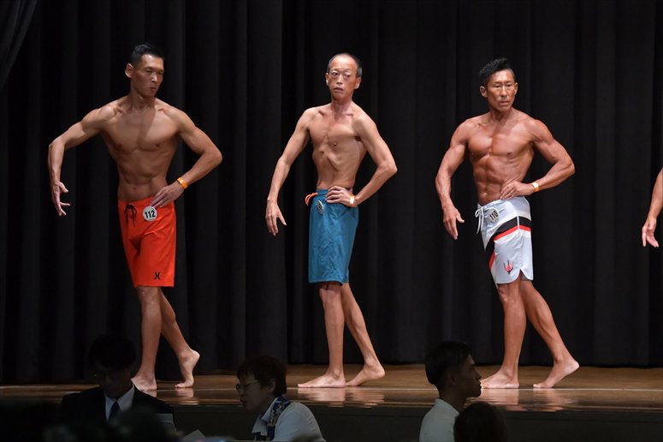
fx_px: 3442
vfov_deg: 7.3
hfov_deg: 11.0
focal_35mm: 187
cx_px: 332
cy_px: 221
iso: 6400
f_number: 5.6
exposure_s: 1/400
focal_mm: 125
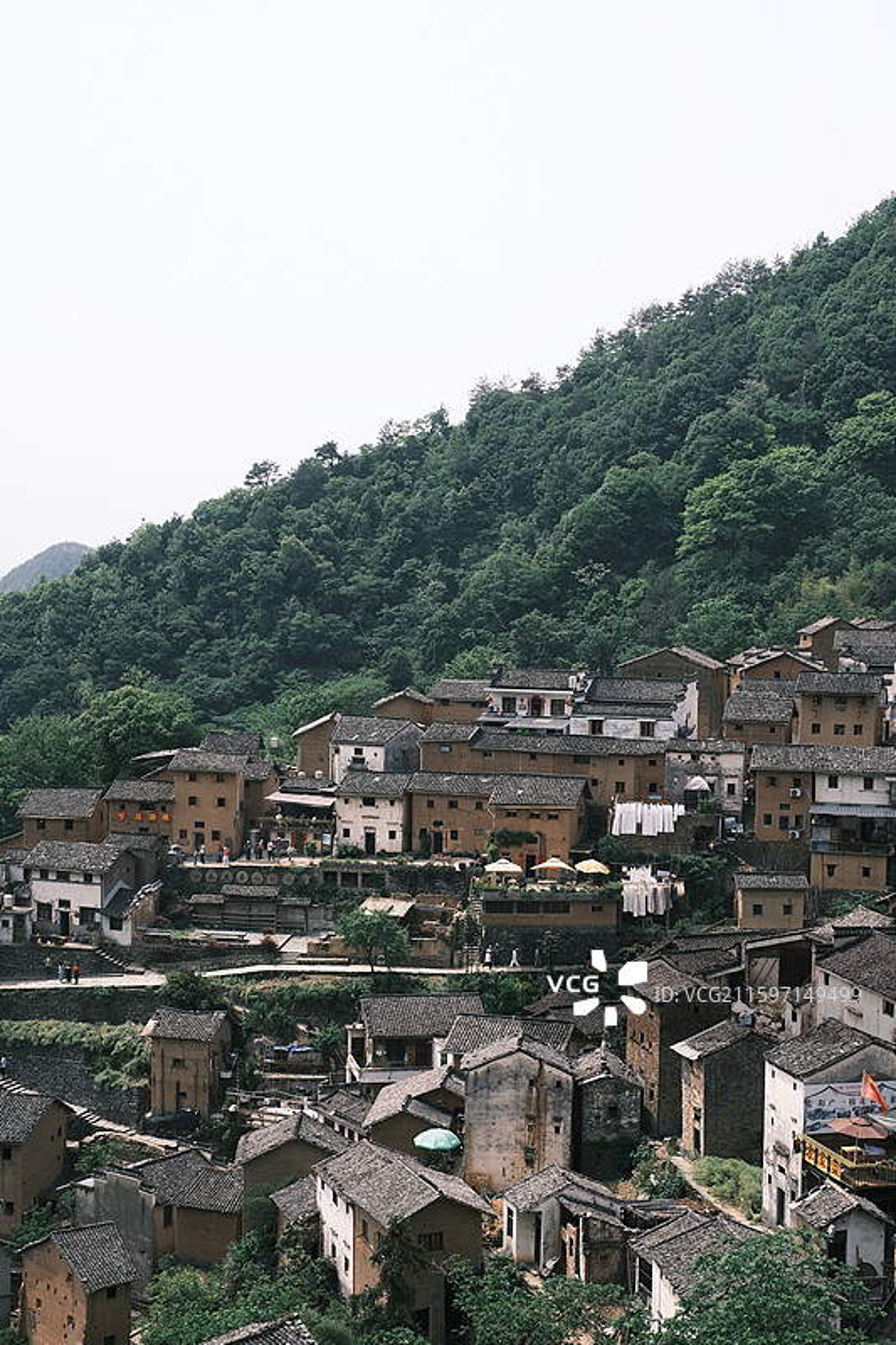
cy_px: 672
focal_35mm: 53
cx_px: 448
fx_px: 1979
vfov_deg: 37.5
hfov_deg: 25.5
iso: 160
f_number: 11
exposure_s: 1/125
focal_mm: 35
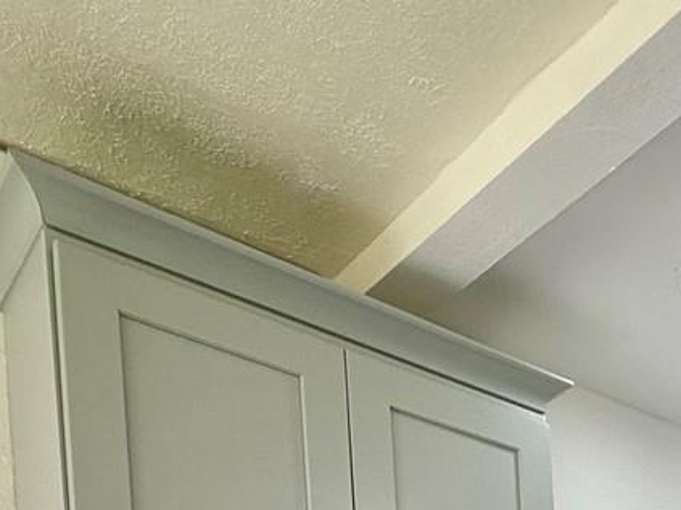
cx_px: 848
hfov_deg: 30.0
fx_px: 1042
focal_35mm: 53
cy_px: 940
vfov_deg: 19.6
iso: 64
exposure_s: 1/120
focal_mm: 2.22
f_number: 2.2
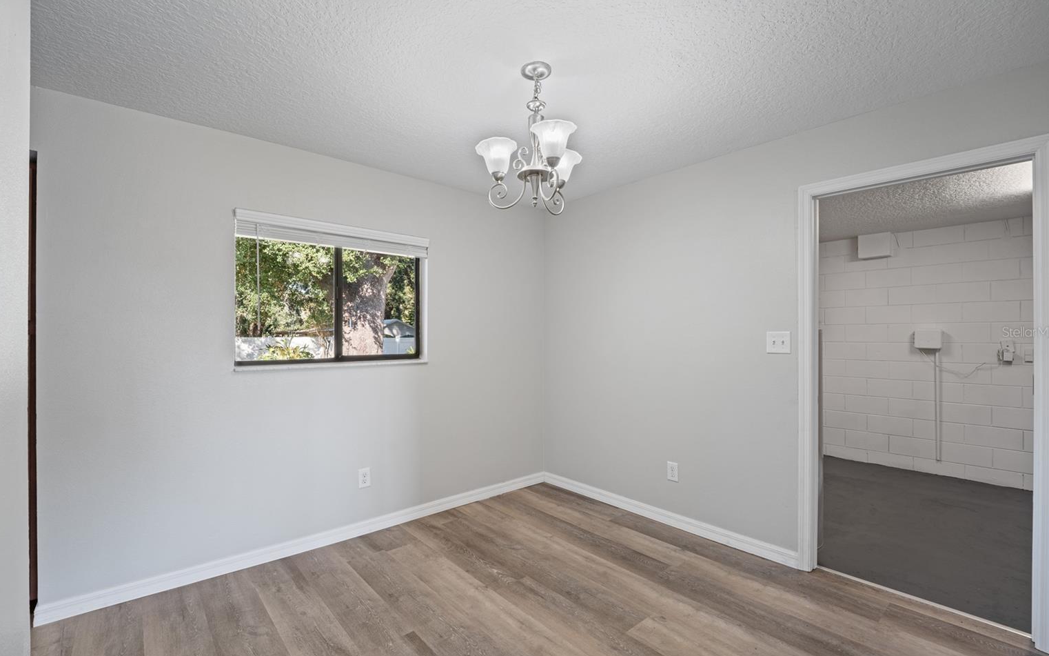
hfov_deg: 101.4
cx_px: 512
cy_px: 332
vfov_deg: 74.8
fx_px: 429
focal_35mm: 15
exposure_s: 1
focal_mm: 14
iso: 100
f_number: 9
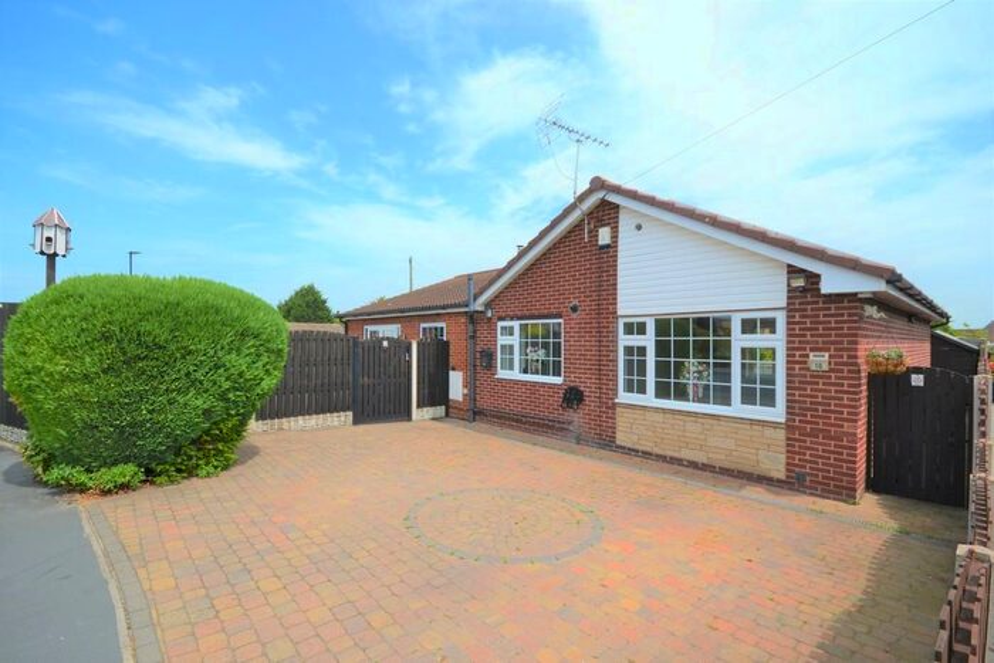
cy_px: 332
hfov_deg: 100.4
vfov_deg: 77.4
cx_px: 497
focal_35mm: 15
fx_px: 414
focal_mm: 10
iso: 100
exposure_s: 1/250
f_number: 8
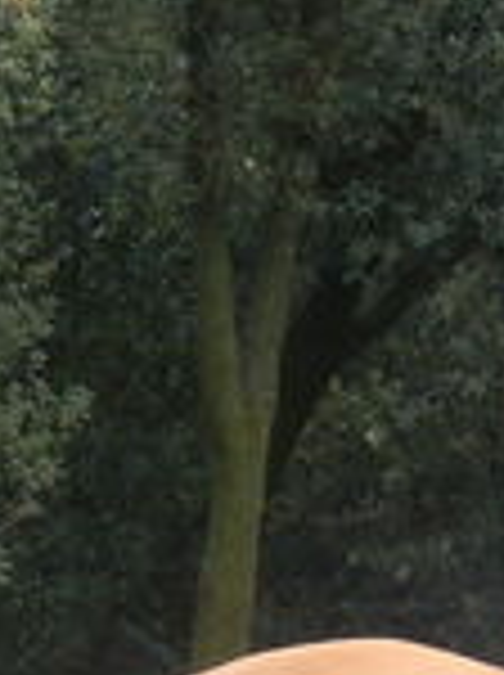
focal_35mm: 568
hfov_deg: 2.6
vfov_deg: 3.5
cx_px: 846
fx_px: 11058
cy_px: 1040
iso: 160
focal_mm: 24
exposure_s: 1/71.7
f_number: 4.6
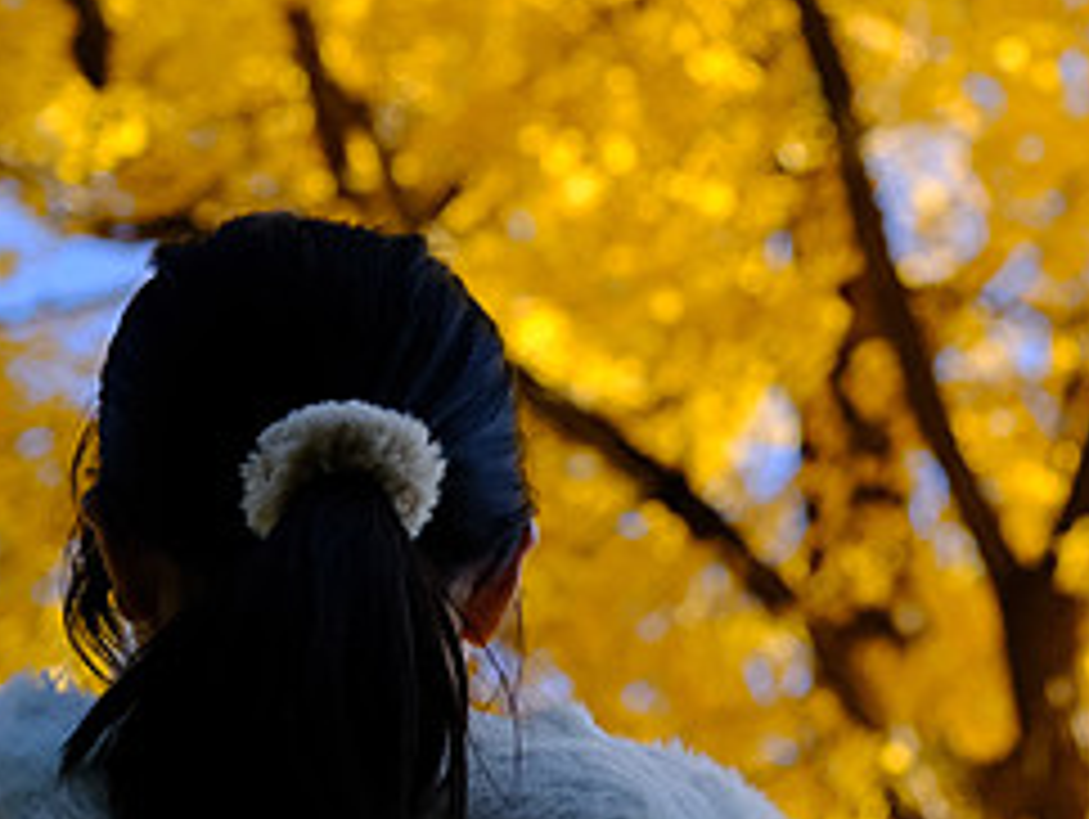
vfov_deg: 13.3
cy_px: 227
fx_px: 3495
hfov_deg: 17.5
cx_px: 936
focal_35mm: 111
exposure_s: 1/32000
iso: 3200
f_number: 1.8
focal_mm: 23
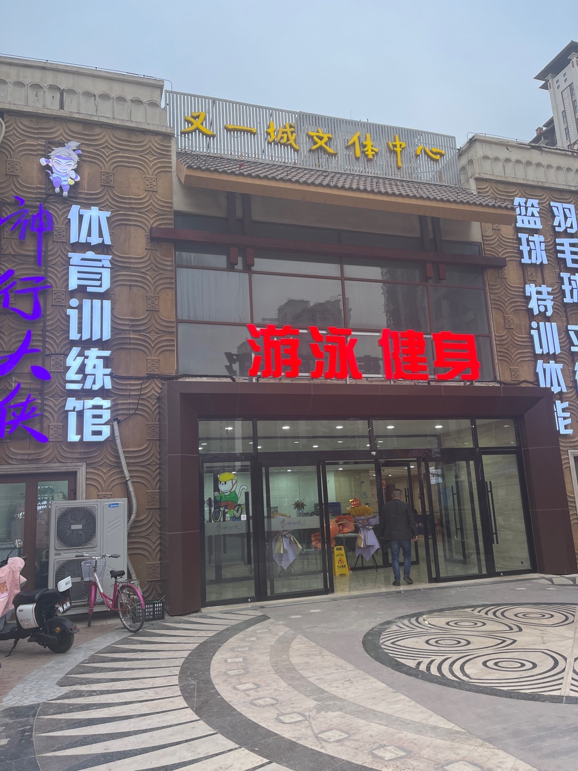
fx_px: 579
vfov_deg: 67.3
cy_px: 386
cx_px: 289
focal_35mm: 26
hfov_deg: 53.1
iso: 50
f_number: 1.6
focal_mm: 5.1
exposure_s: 1/127
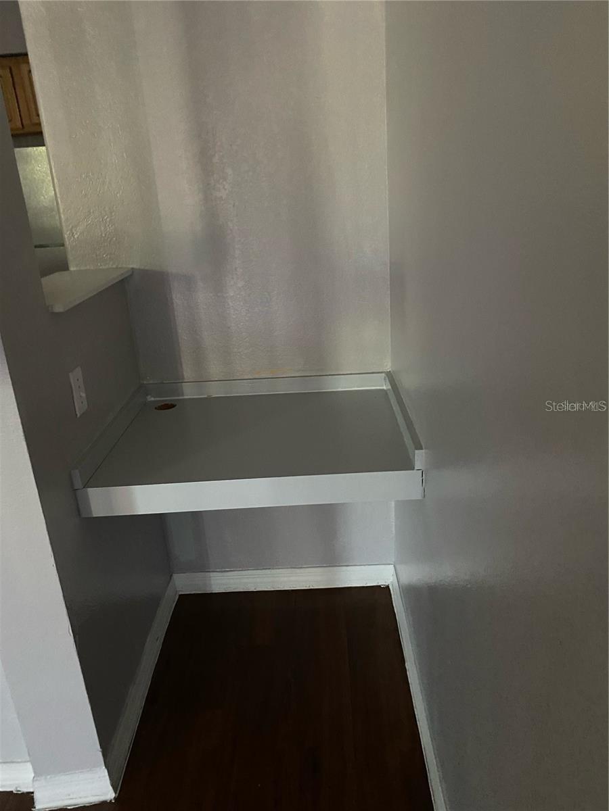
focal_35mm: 26
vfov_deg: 67.3
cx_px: 304
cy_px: 406
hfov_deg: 53.1
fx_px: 610
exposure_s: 1/29
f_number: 1.8
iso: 1000
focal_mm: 4.25
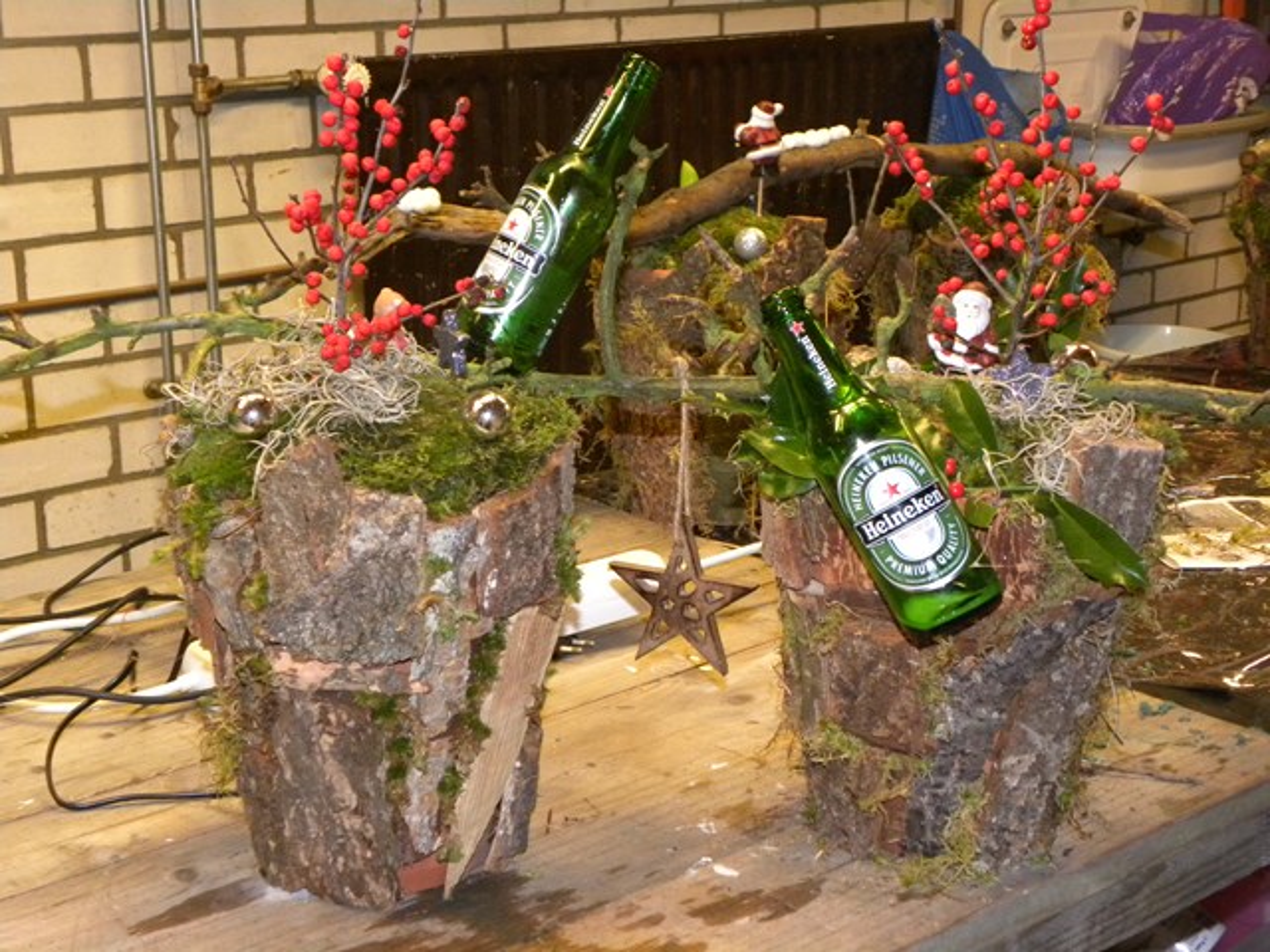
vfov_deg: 25.2
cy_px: 476
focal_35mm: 58
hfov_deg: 33.2
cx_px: 635
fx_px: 2128
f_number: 3.5
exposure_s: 1/30
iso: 400
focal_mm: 10.3
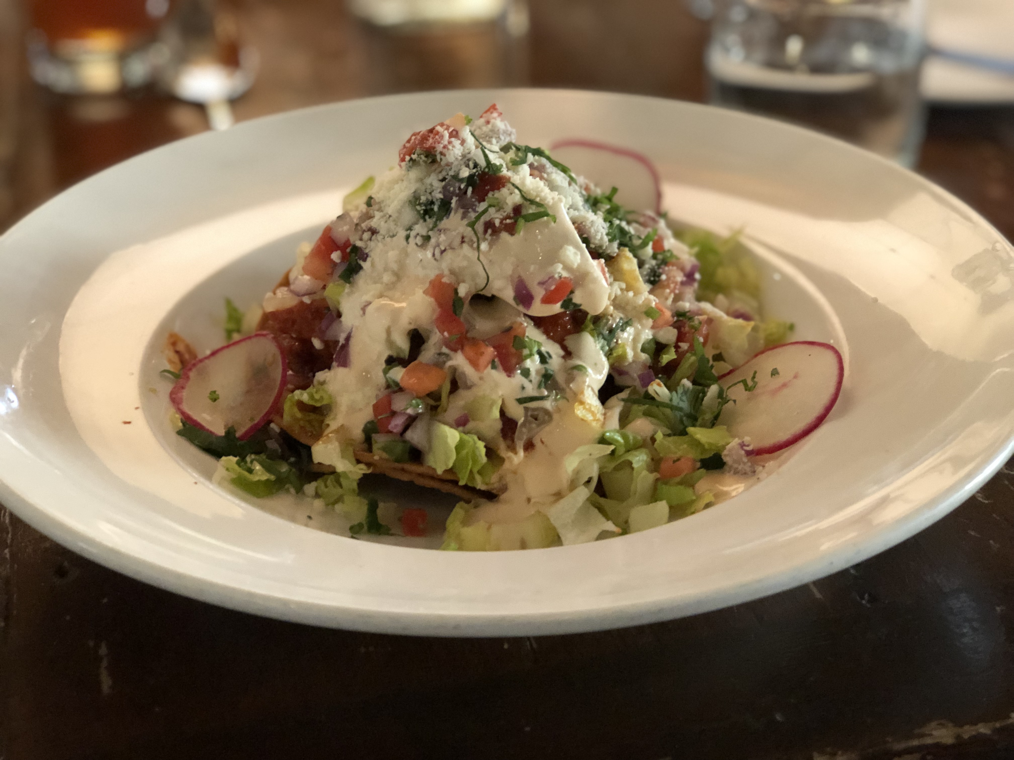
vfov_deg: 25.7
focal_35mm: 57
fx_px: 1670
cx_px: 507
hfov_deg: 33.8
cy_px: 380
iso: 640
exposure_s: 1/30
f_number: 2.8
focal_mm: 6.6
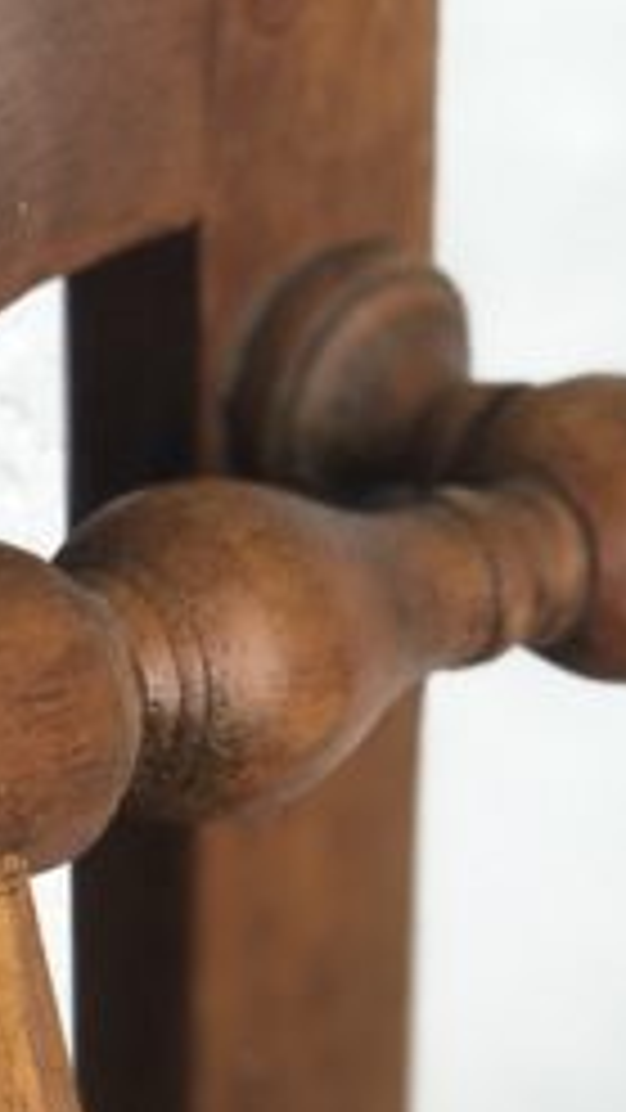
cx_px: -252
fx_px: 6932
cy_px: 1211
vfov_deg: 9.1
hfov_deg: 5.1
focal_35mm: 235
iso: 40
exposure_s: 1/50
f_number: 2.4
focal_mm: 6
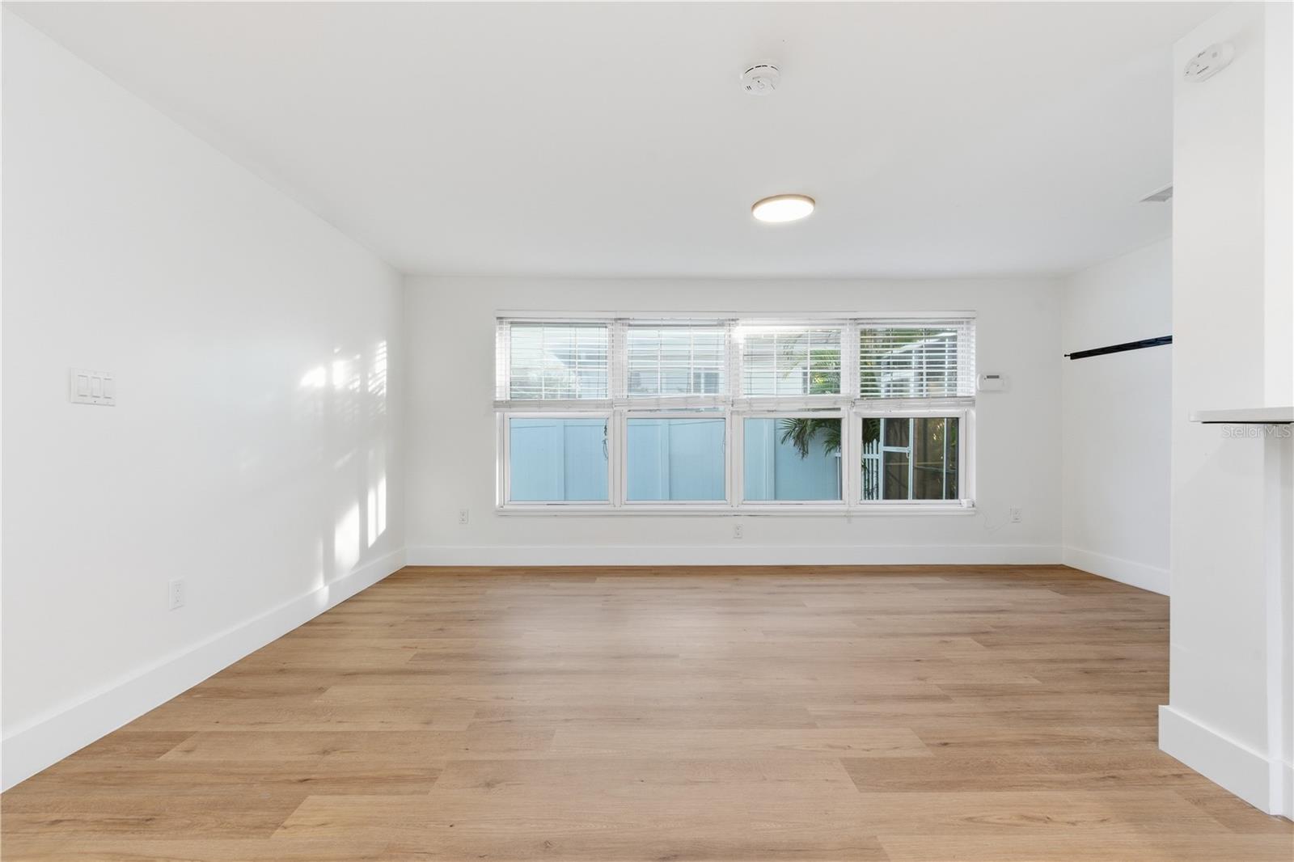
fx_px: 575
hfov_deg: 96.7
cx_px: 647
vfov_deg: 73.7
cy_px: 431
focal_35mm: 16
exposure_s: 1/60
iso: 250
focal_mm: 16
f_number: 9
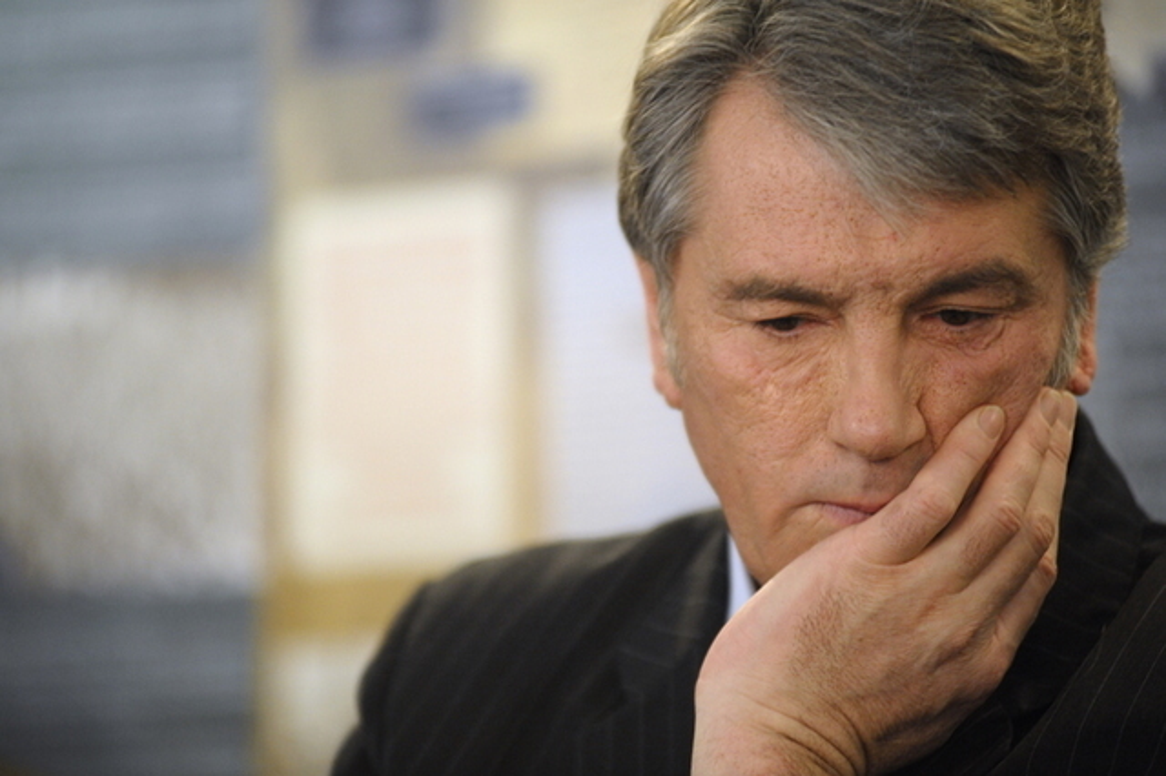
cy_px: 388
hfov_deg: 10.3
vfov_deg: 6.9
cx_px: 583
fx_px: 6474
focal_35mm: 200
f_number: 2.8
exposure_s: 1/100
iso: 2500
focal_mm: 200
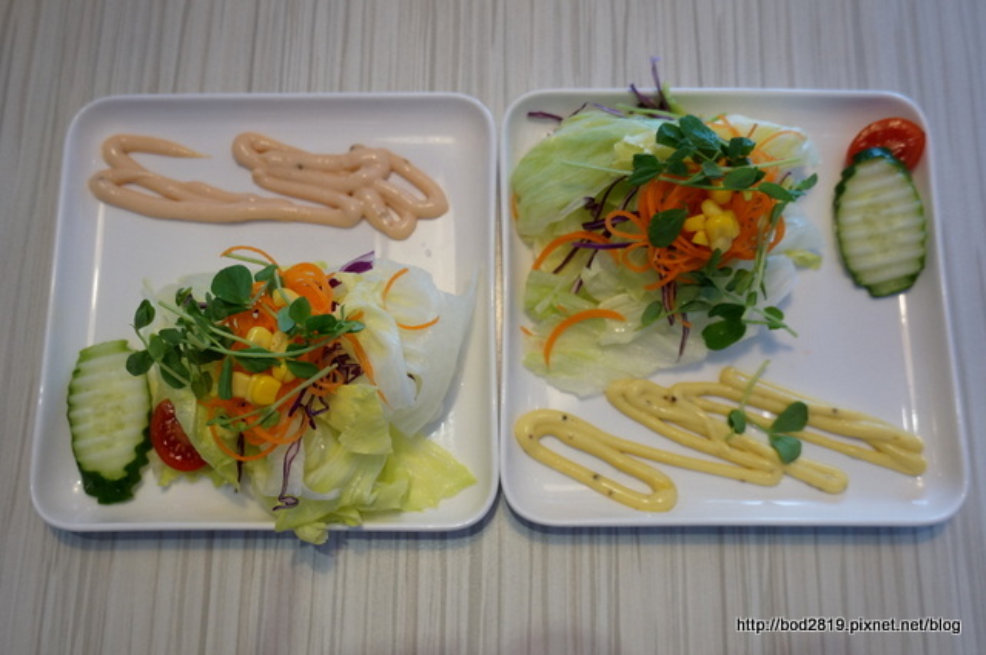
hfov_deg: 57.3
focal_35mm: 33
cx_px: 493
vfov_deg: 39.9
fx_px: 903
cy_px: 328
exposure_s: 1/60
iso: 640
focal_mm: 22
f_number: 4
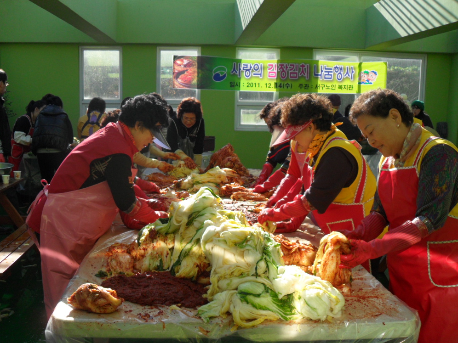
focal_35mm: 36
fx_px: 476
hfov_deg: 51.4
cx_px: 233
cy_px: 175
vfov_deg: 39.7
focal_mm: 6.2
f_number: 8.9
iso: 100
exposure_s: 1/60
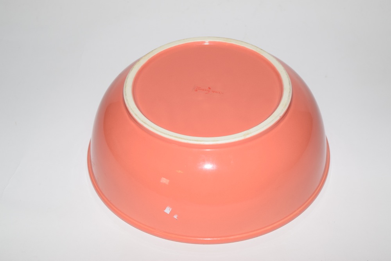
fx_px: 847
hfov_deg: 26.0
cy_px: 130
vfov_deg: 17.5
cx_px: 196
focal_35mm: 78
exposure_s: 1/60
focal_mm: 52
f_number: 5.6
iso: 560
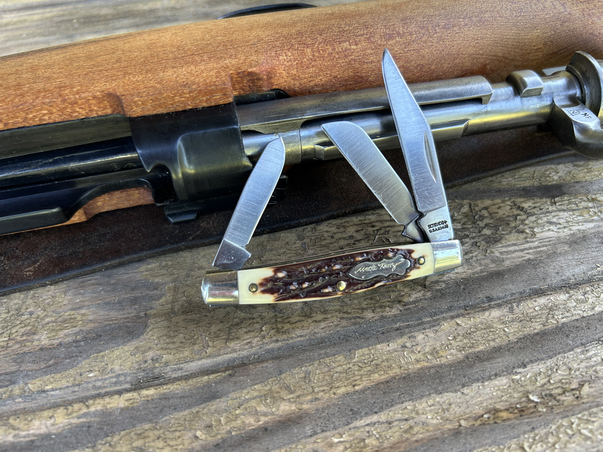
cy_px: 226
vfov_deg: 53.1
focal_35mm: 26
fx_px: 453
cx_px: 302
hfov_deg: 67.3
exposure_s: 1/121
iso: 40
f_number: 1.5
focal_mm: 5.7
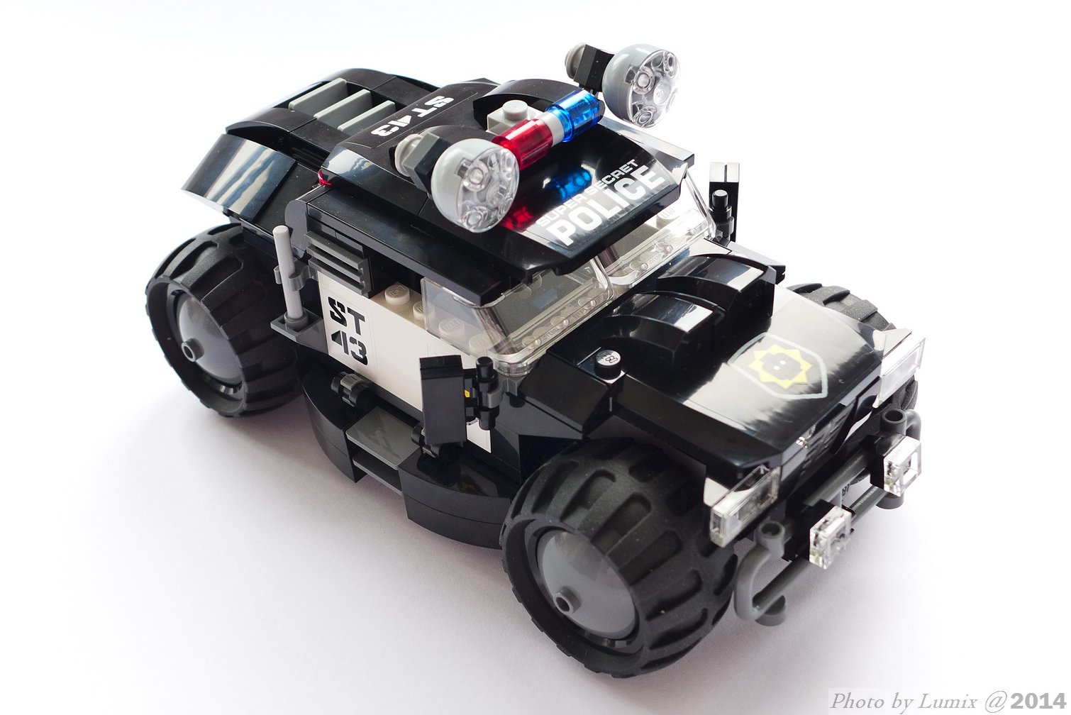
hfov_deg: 39.6
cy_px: 358
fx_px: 1488
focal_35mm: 50
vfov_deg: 27.0
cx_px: 536
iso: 200
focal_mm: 9.8
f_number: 2.8
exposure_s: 1/15
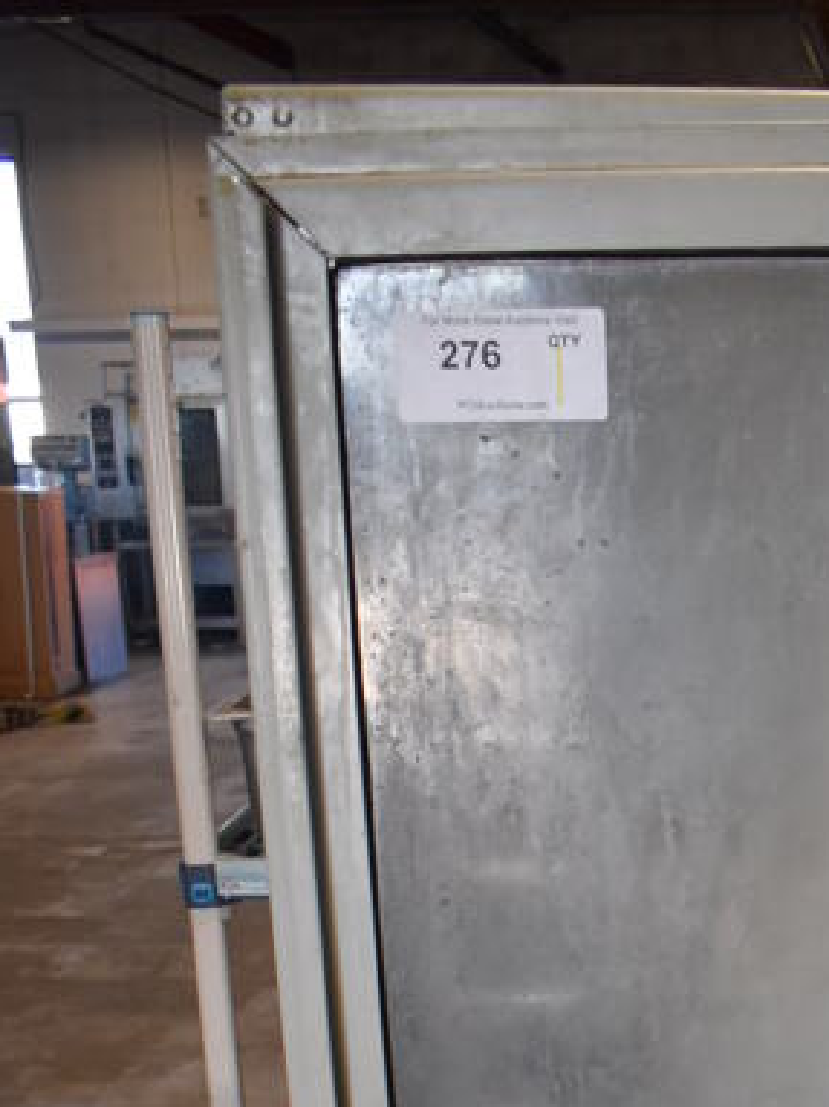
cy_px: 1296
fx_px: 1981
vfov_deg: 27.7
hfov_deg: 22.6
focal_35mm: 62
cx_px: 849
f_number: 3.5
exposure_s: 1/160
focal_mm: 18
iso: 800
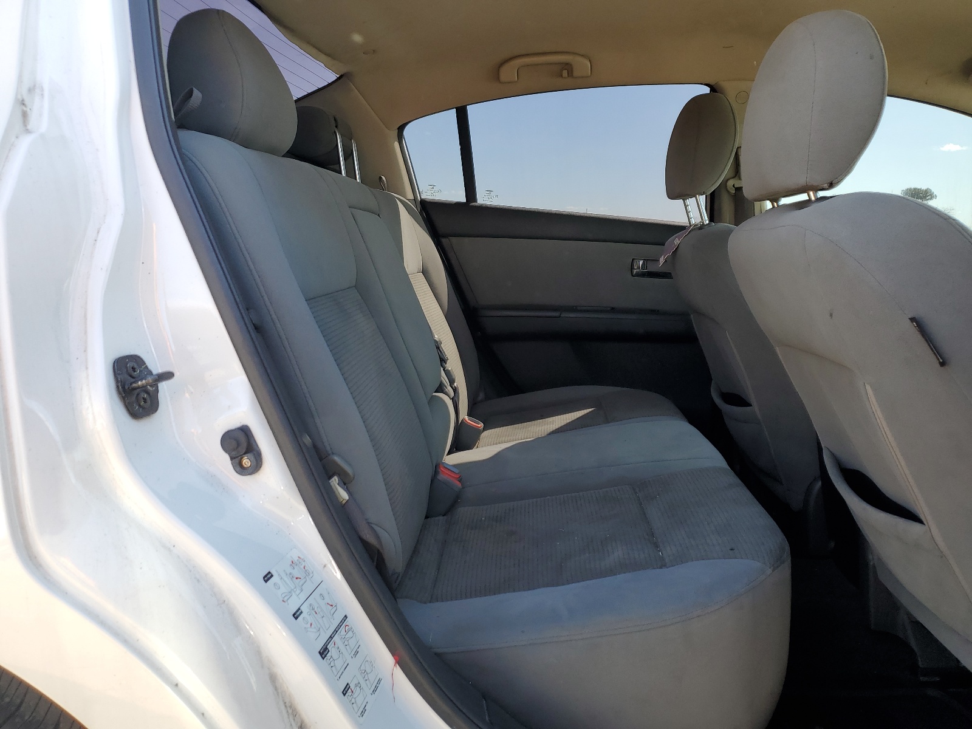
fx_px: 730
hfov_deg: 67.3
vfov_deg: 53.1
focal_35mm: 26
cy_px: 364
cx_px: 486
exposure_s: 1/294
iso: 50
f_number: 1.5
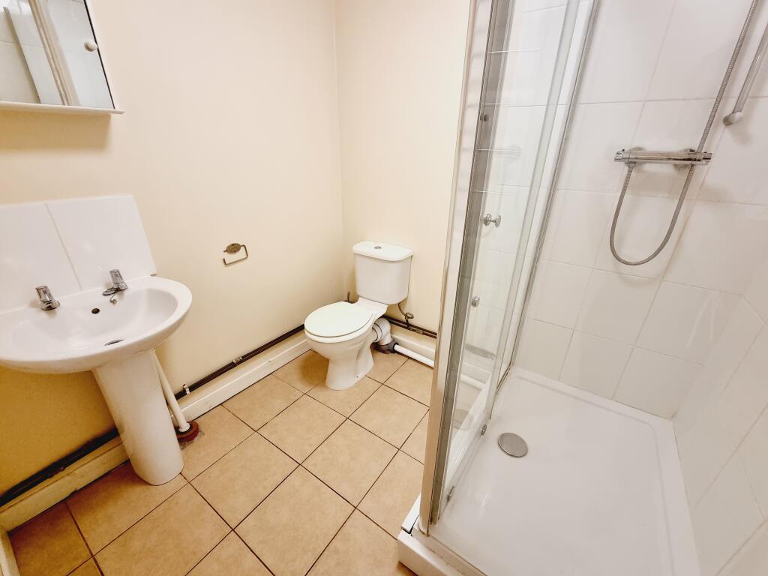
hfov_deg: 106.2
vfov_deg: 89.9
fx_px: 288
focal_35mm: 13
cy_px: 288
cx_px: 384
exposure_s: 1/33
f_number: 2.2
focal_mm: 2.2
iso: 500
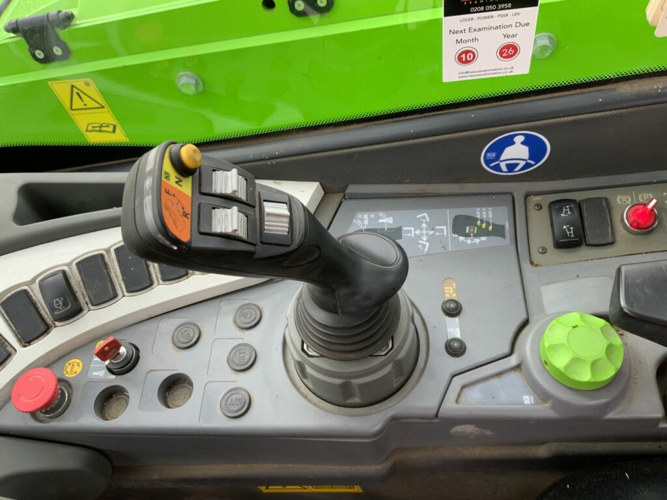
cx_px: 334
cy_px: 250
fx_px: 559
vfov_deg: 48.2
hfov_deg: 61.7
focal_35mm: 29
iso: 25
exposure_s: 1/122
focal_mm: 3
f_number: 1.8
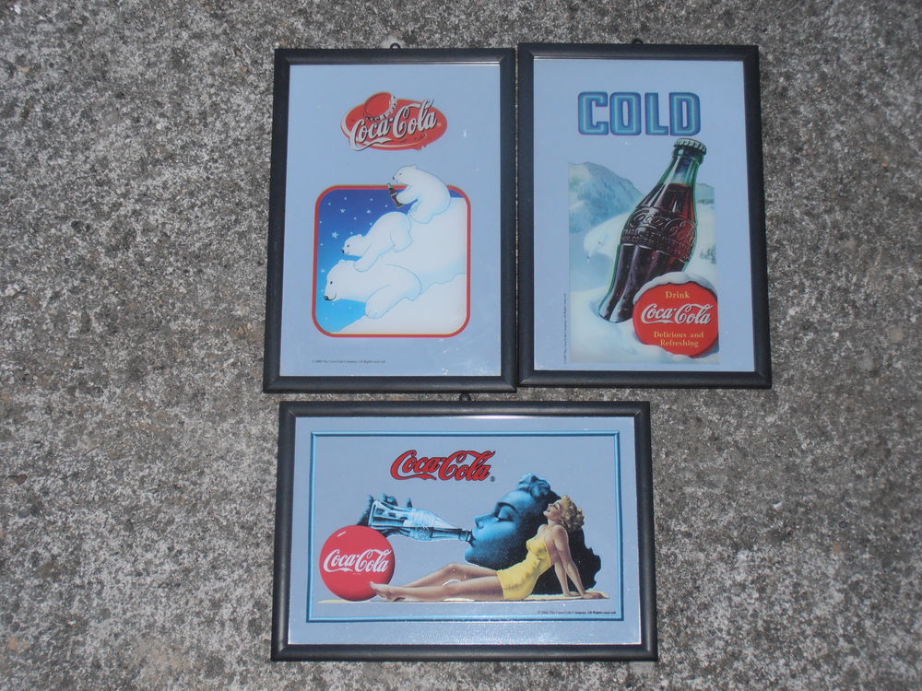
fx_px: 1518
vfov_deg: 25.7
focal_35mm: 57
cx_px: 461
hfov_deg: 33.8
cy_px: 346
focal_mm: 10.04
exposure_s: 1/50
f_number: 4.5
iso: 125
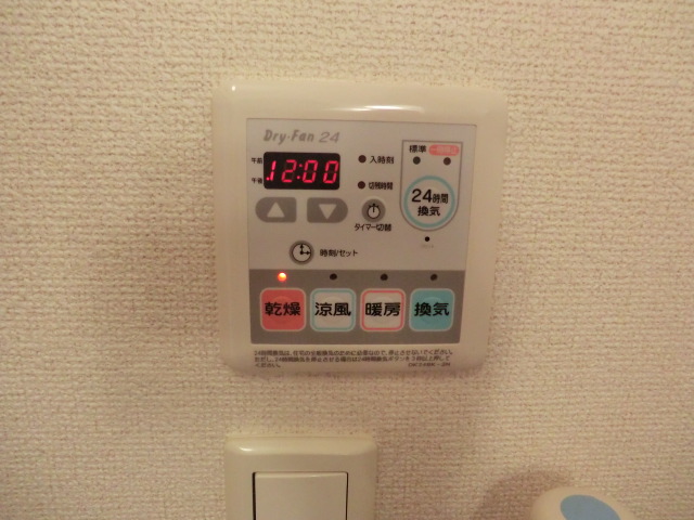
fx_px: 481
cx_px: 347
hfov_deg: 71.6
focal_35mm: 24
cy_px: 260
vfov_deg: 56.8
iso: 500
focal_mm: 4.3
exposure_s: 1/60
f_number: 3.2
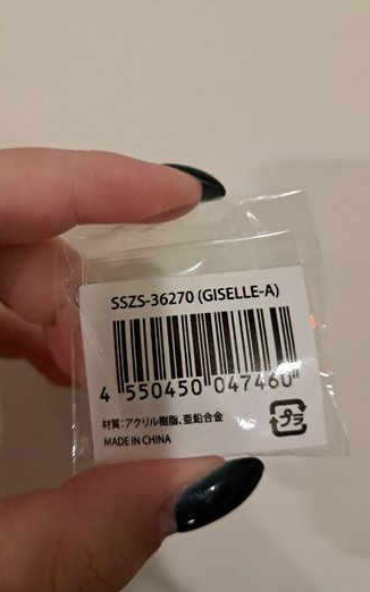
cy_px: 298
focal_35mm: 26
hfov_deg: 47.6
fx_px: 420
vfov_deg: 70.4
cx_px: 178
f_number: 1.8
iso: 400
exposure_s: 1/40
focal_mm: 5.23
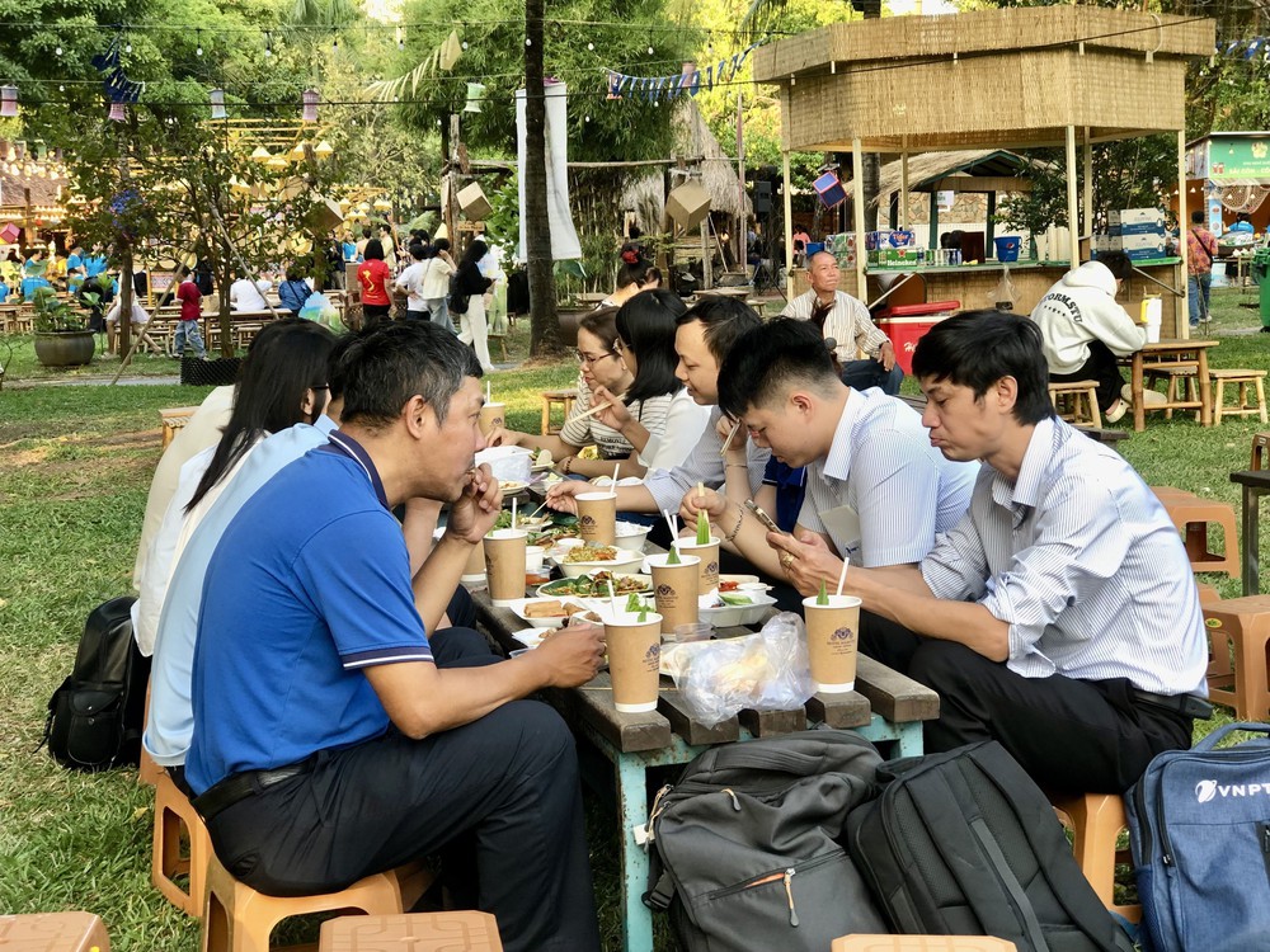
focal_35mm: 57
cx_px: 635
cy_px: 476
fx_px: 2091
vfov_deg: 25.7
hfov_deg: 33.8
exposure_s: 1/33
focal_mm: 6.6
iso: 25
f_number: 2.8
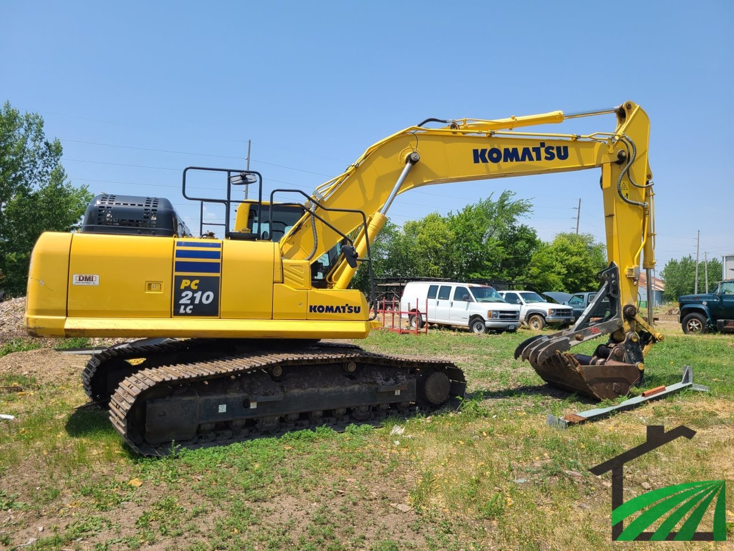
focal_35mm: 26
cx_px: 367
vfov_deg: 53.1
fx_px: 551
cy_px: 276
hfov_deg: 67.3
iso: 40
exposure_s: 1/2228
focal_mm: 5.4
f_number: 1.8
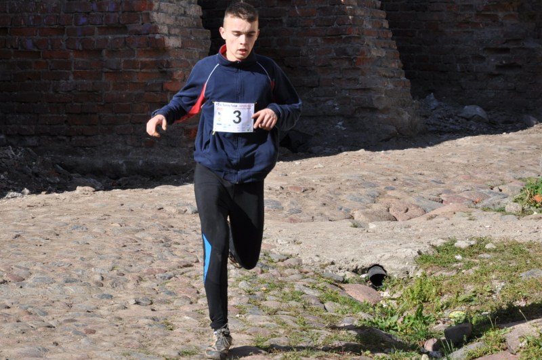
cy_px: 180
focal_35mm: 128
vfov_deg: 10.7
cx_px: 271
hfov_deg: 16.1
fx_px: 1917
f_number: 7.1
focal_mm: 85
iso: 250
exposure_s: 1/800
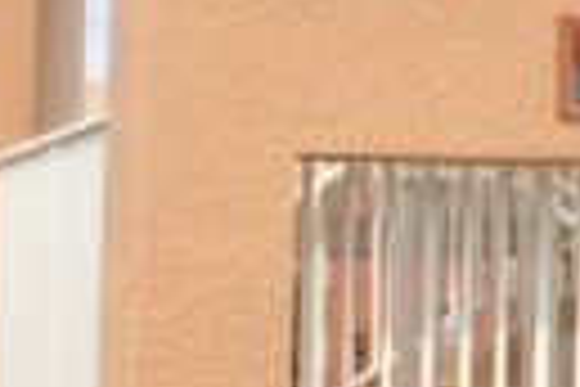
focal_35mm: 170
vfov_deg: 8.0
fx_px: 2739
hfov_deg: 10.6
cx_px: 1308
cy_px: 27
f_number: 2.4
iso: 50
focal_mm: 4.12
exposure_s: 1/1695
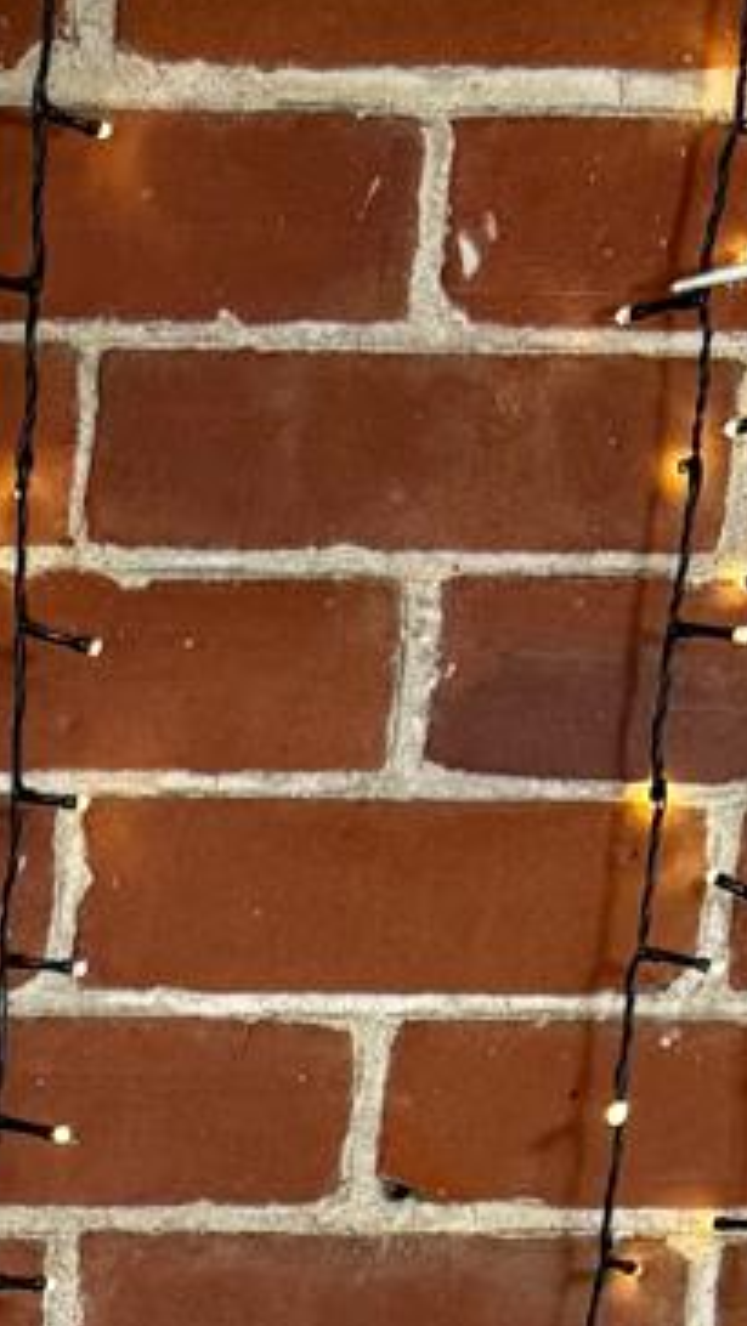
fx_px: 4046
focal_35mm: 115
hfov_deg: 9.9
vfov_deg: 16.7
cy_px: 2051
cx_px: -674
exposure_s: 1/100
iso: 160
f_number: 1.78
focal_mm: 6.76
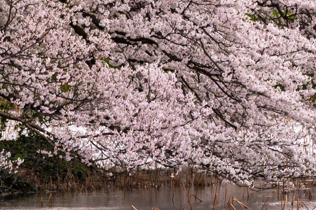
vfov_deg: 1.2
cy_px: -269
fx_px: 10290
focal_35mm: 1173
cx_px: 301
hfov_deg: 1.8
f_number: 6
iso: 200
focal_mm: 222
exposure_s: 1/800
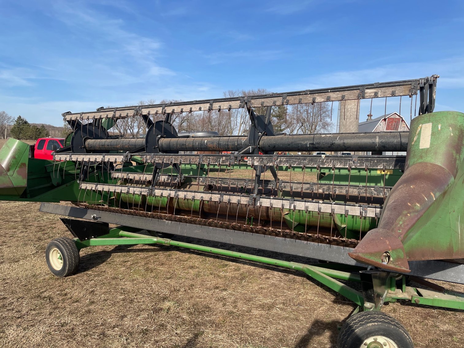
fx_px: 349
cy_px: 174
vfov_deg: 53.1
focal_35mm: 26
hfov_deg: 67.3
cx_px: 232
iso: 32
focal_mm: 4.2
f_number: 1.6
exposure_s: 1/2506
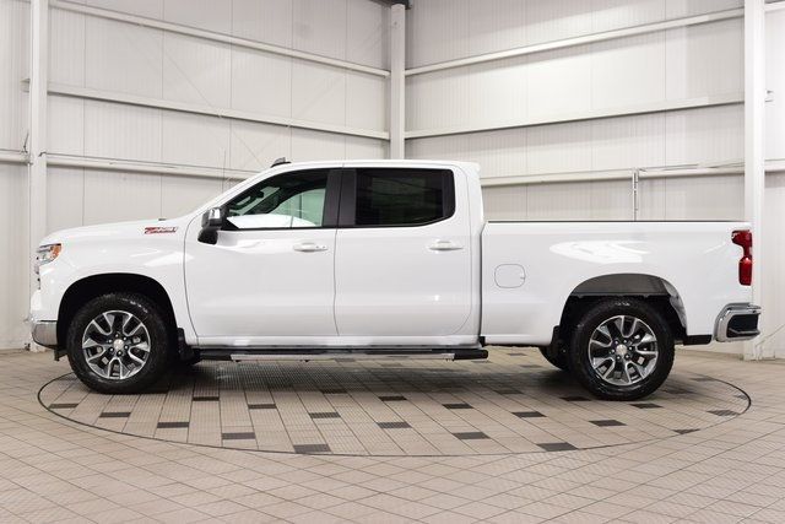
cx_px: 392
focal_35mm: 40
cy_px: 262
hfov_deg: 47.9
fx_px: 883
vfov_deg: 33.0
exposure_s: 1/60
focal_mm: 27
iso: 1000
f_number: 8
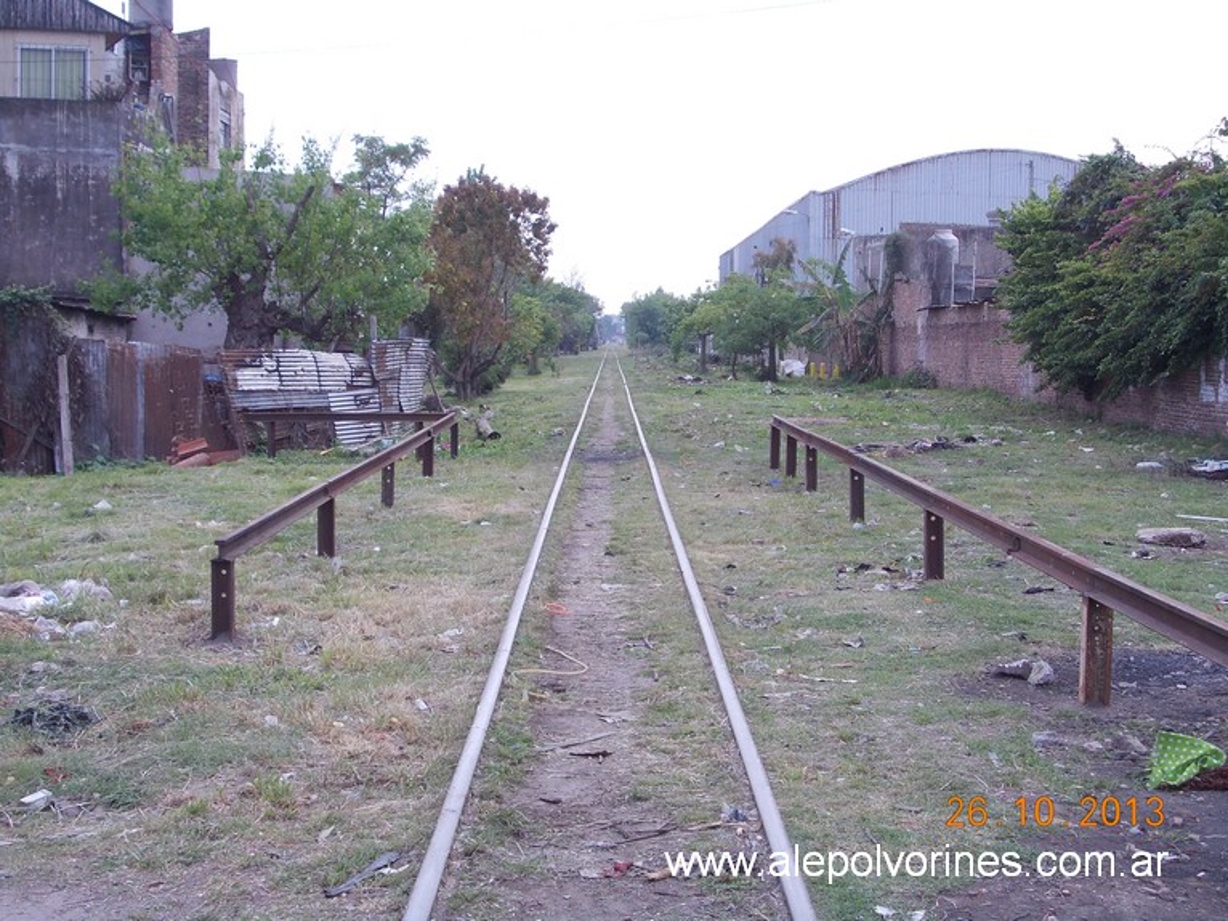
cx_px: 614
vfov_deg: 24.4
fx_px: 2128
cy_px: 460
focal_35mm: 60
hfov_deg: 32.2
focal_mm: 8.5
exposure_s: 1/250
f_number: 4
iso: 80
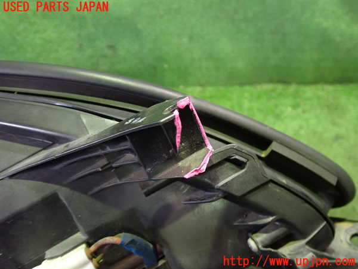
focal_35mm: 30
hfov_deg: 60.0
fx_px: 310
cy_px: 134
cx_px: 179
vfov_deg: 46.8
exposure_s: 1/20
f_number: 2.3
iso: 800
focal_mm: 5.4
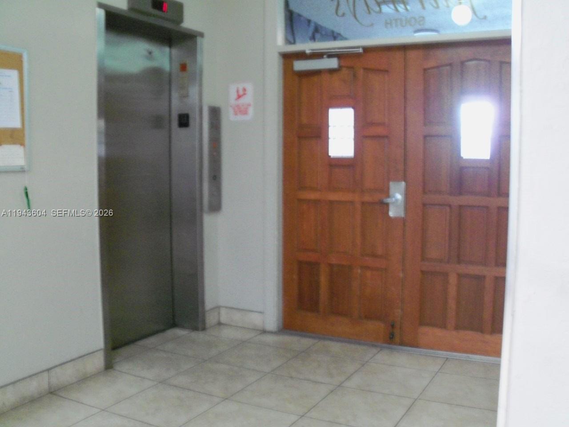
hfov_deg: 52.6
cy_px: 214
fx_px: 575
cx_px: 284
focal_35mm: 35
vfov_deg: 40.7
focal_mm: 6.3
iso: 400
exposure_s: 1/6
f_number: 3
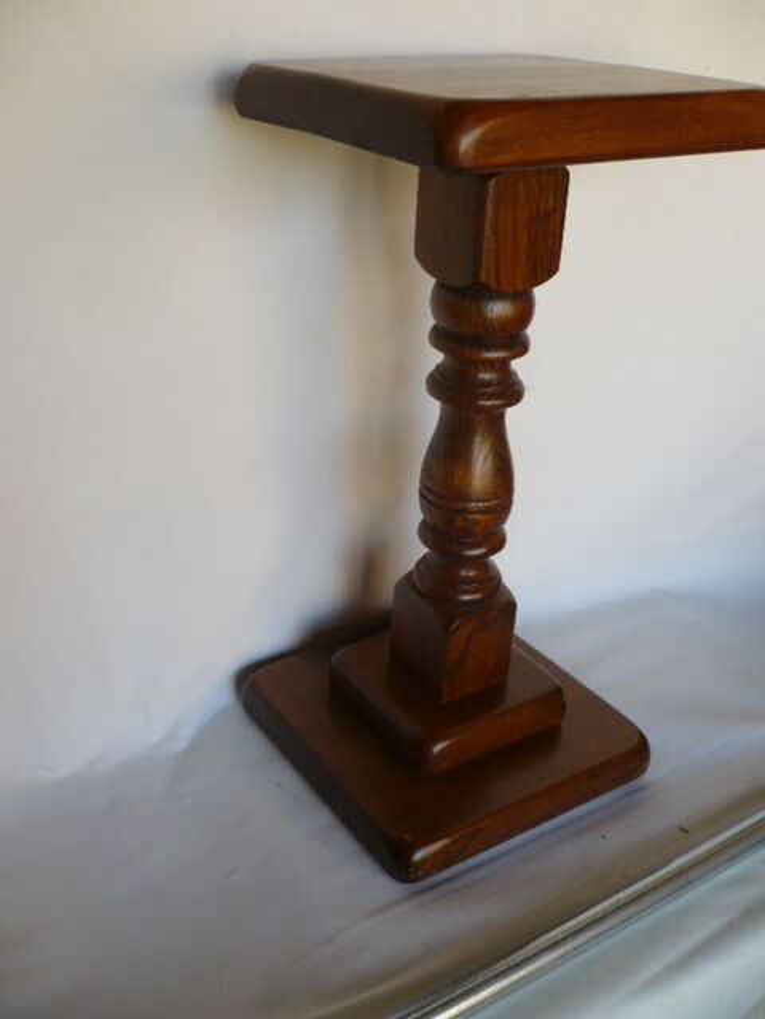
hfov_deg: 40.7
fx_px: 1031
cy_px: 510
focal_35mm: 35
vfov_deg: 52.6
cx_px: 382
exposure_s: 1/50
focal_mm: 5.8
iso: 100
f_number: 2.8
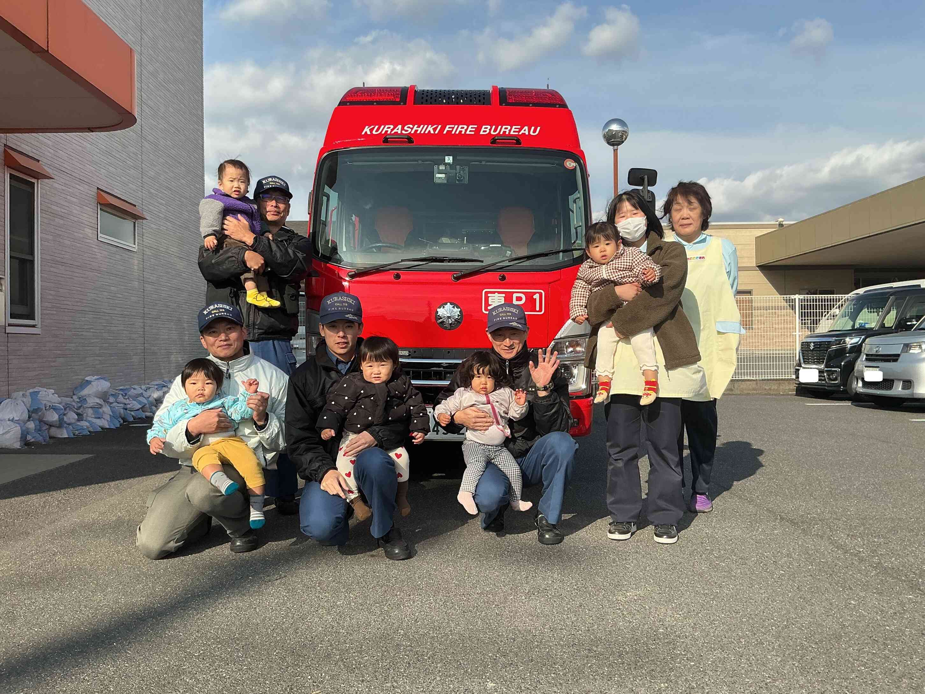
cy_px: 347
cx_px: 462
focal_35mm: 29
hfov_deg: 61.7
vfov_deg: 48.2
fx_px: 775
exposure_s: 1/1730
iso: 25
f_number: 1.8
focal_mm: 3
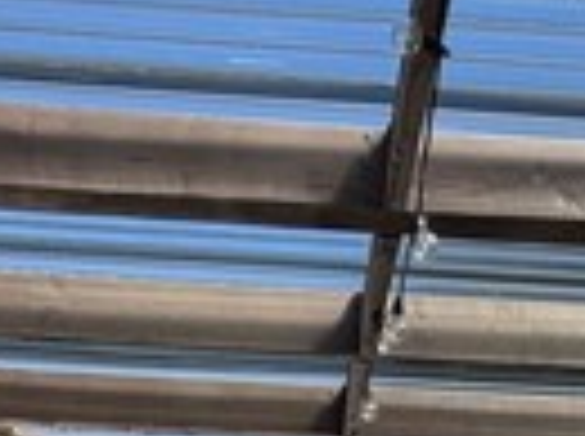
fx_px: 1164
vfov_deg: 16.1
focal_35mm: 69
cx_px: 333
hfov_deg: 28.2
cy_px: 890
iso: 64
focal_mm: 2.22
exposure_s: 1/535
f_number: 2.2
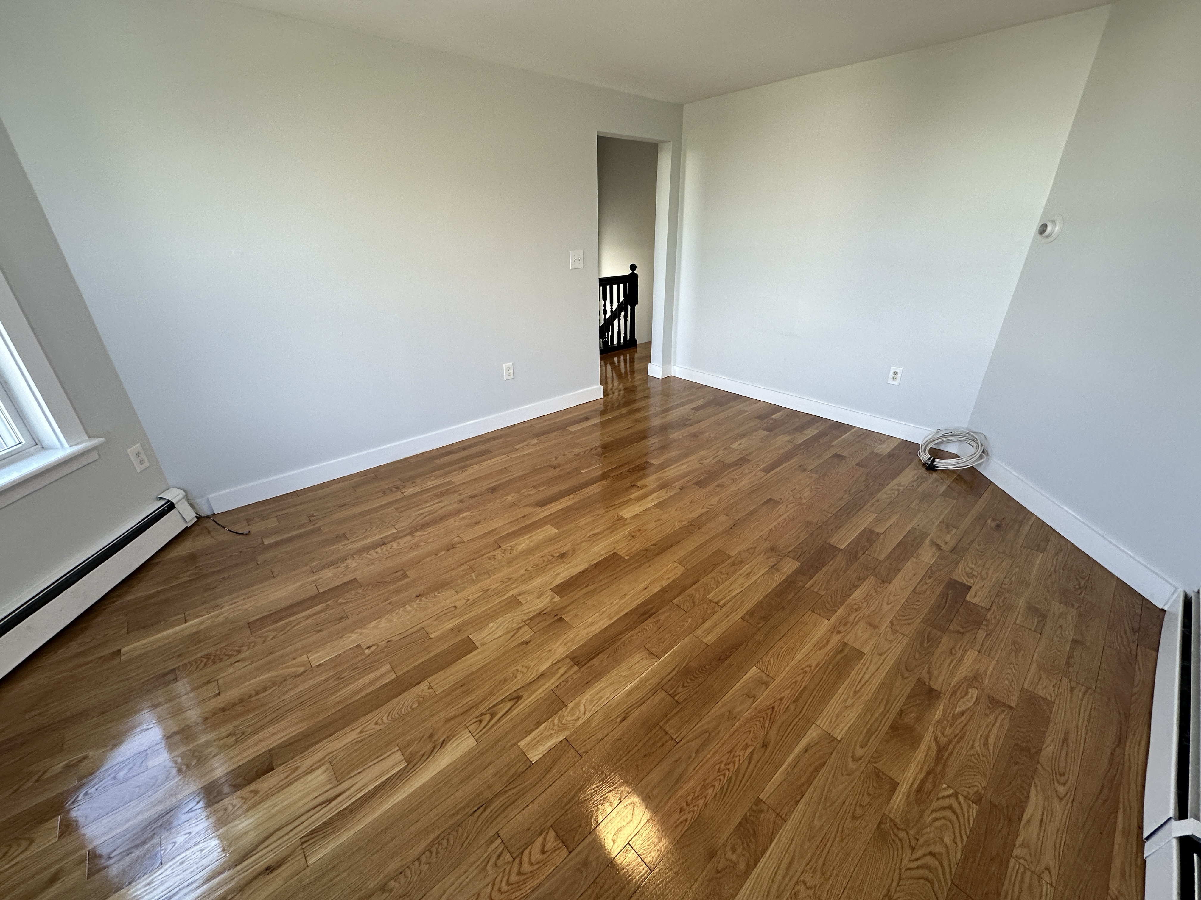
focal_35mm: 14
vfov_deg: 85.7
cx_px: 600
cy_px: 450
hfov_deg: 102.1
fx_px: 486
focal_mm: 2.22
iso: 125
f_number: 2.2
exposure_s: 1/120
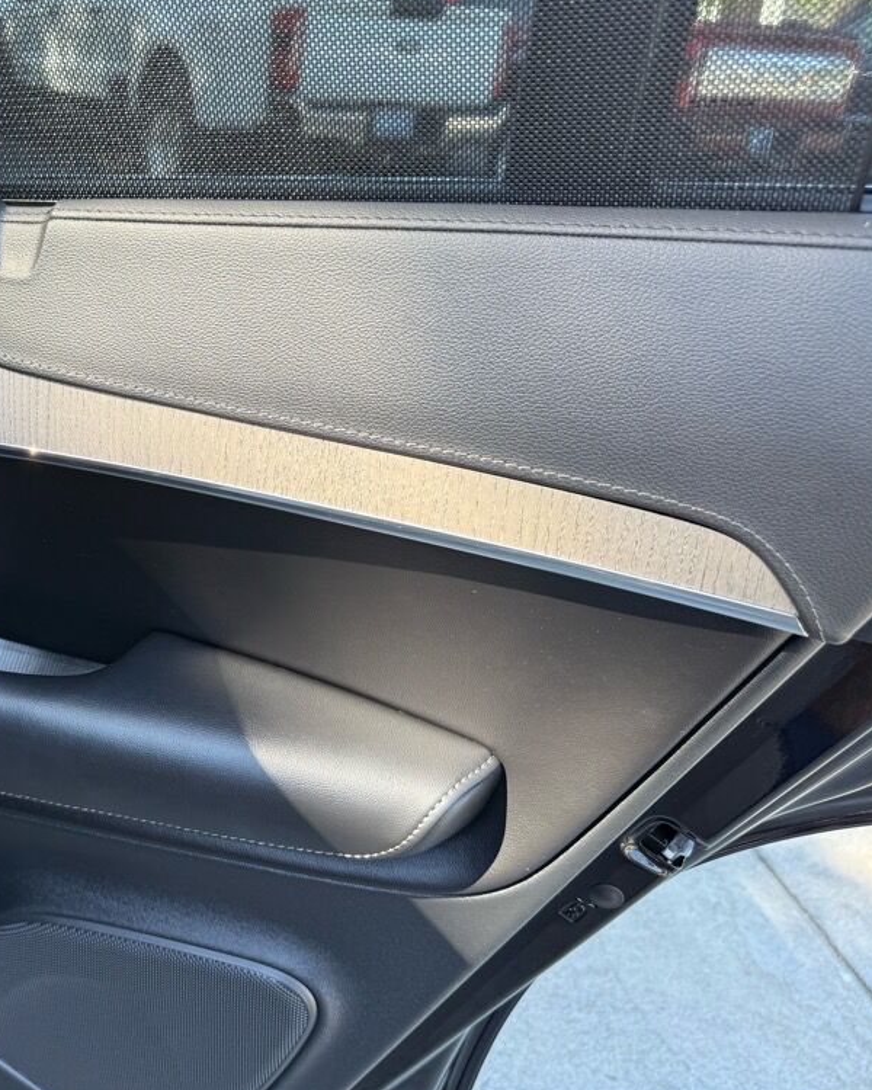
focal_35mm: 32
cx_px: 145
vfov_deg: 55.7
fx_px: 1032
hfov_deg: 43.2
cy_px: 548
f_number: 1.78
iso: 80
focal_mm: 6.76
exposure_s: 1/144
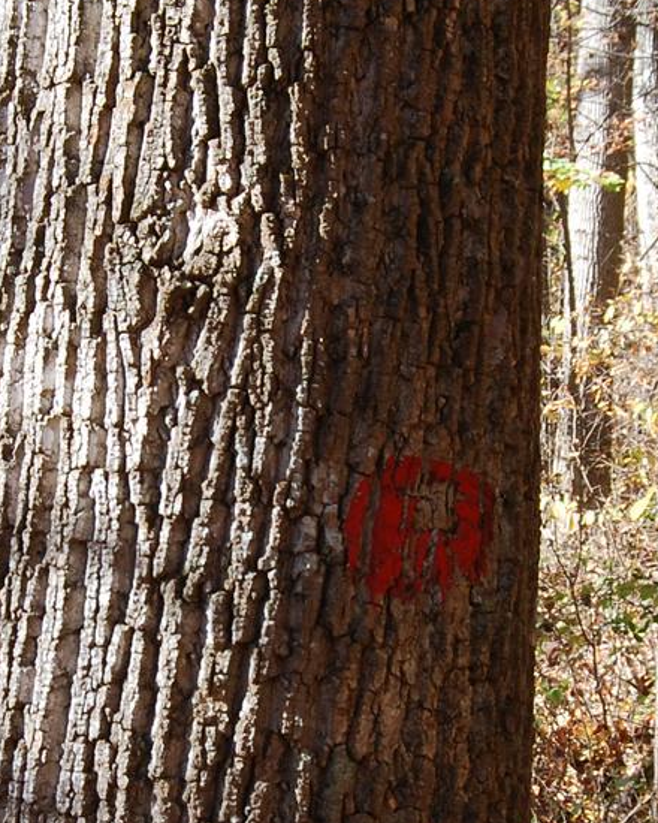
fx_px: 3067
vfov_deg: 15.3
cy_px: 524
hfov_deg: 12.2
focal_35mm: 126
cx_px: 278
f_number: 8
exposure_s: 1/60
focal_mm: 24
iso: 200
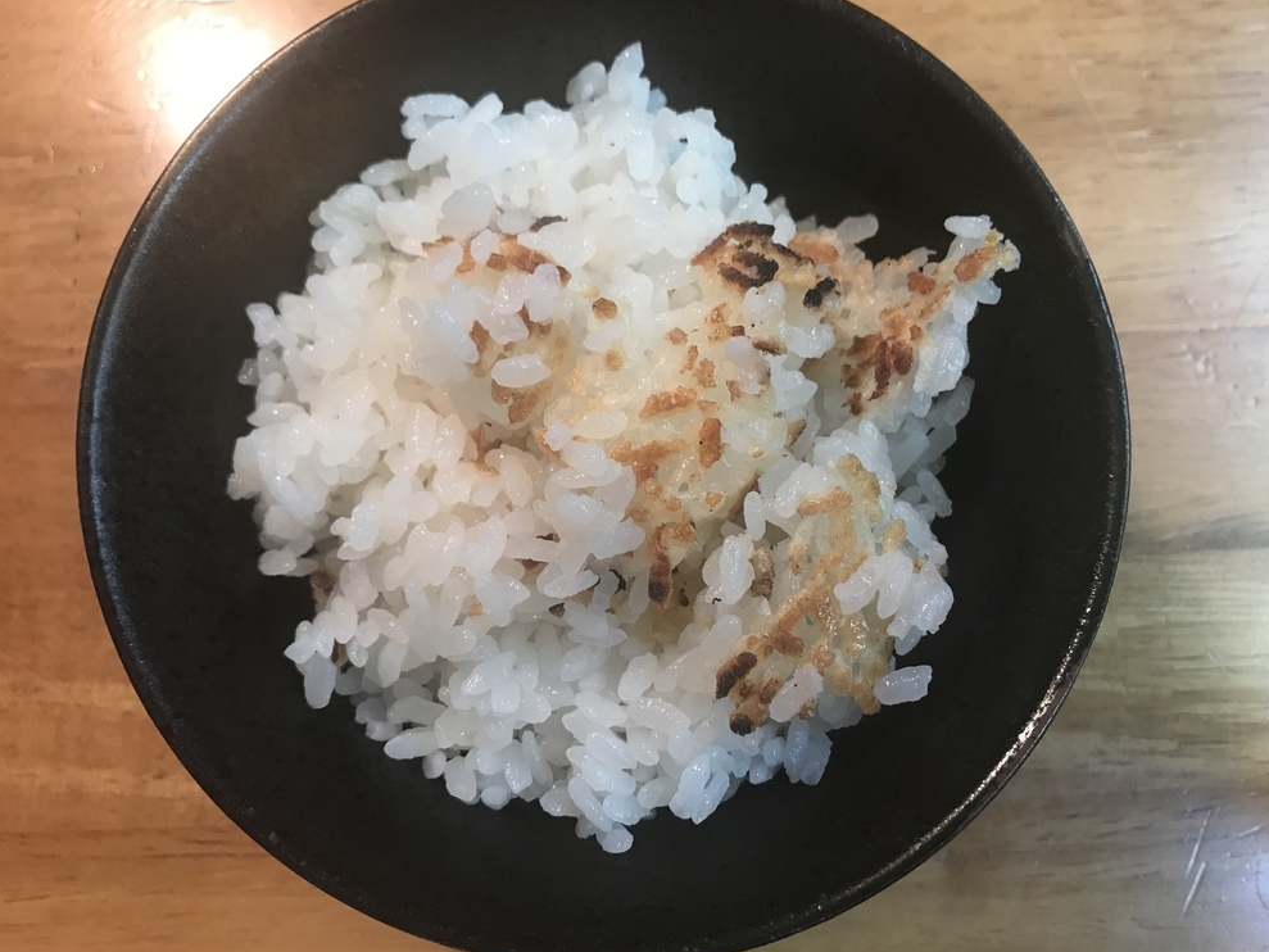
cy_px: 471
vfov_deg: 48.2
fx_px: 1063
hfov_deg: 61.6
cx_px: 656
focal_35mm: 29
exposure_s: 1/20
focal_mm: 3.99
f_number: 1.8
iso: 40
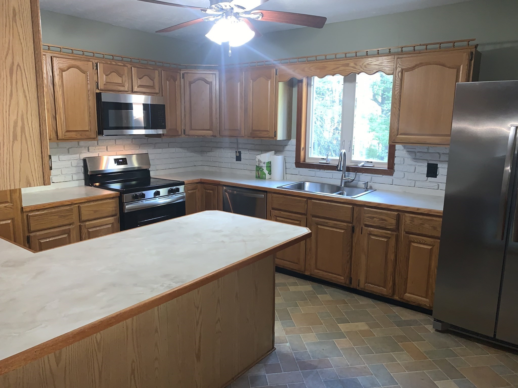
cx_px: 259
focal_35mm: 26
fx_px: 389
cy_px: 194
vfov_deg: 53.1
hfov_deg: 67.3
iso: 100
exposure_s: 1/15
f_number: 1.8
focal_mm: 4.25
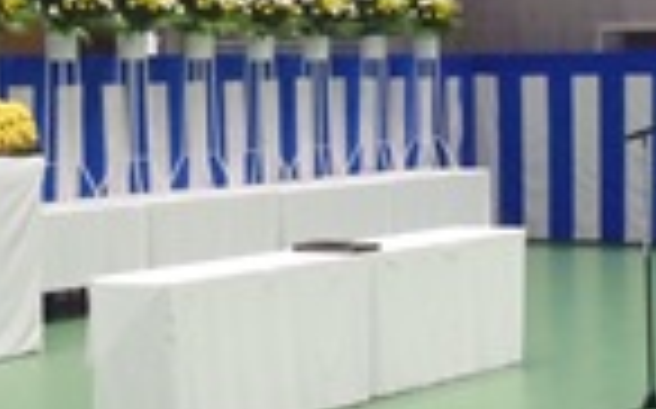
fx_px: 2144
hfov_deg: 17.4
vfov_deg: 10.9
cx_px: 368
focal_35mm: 120
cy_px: 117
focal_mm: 8.25
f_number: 4.9
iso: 800
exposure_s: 1/30
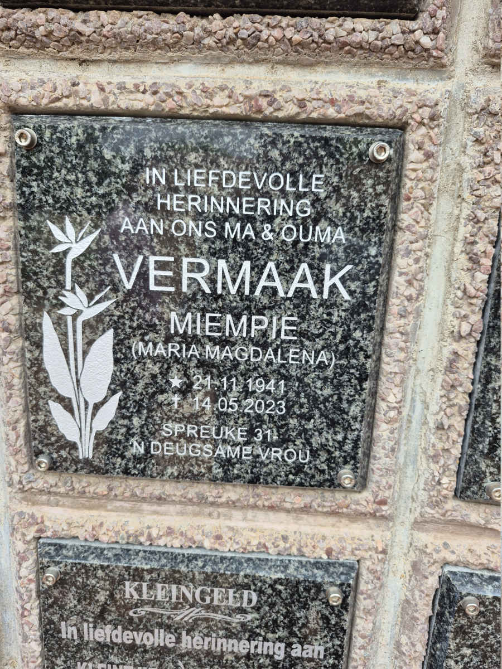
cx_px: 251
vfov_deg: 73.9
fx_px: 445
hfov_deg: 58.9
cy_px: 334
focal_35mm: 23
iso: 64
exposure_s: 1/180
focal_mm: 5.4
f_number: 1.8
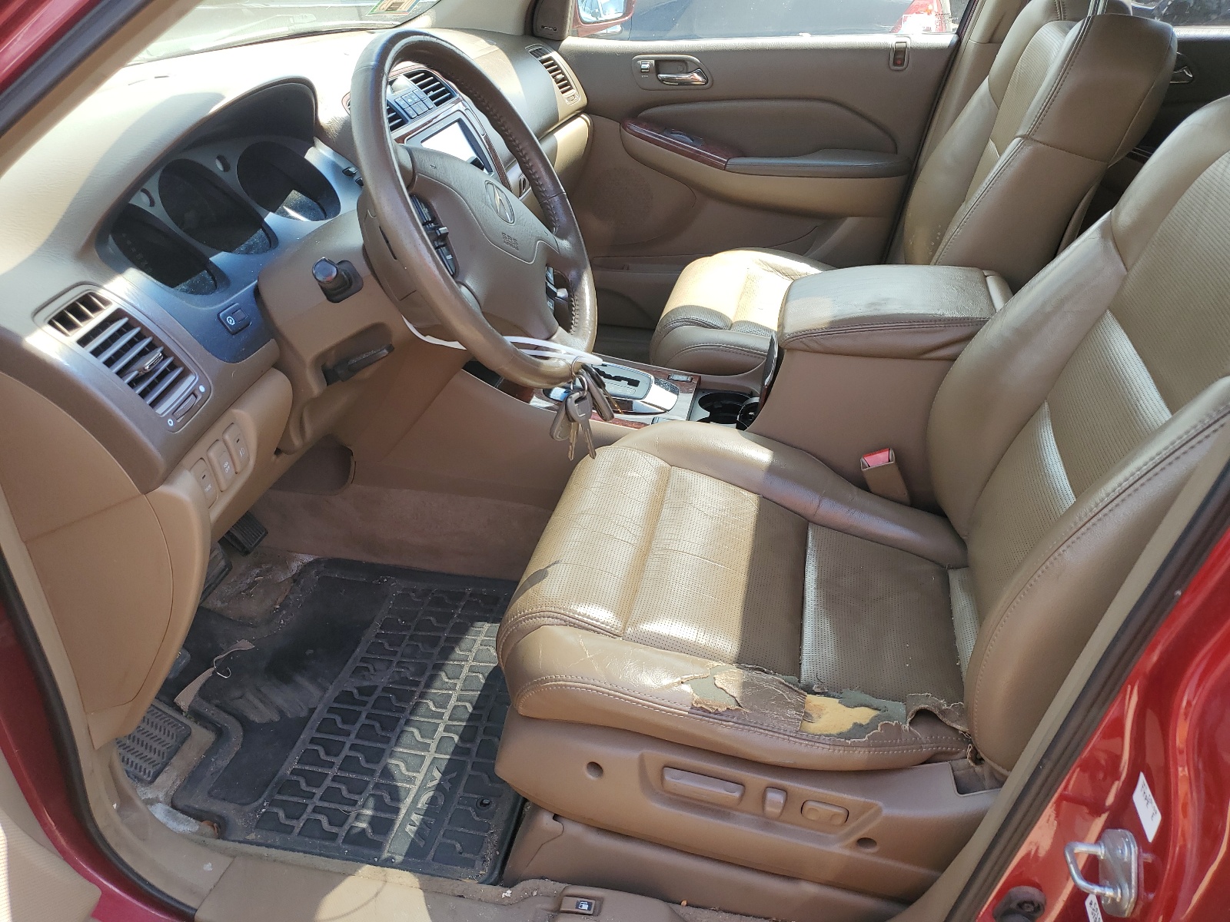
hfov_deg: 67.3
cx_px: 615
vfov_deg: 53.1
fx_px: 924
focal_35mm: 26
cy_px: 461
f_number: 1.5
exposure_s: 1/400
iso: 50
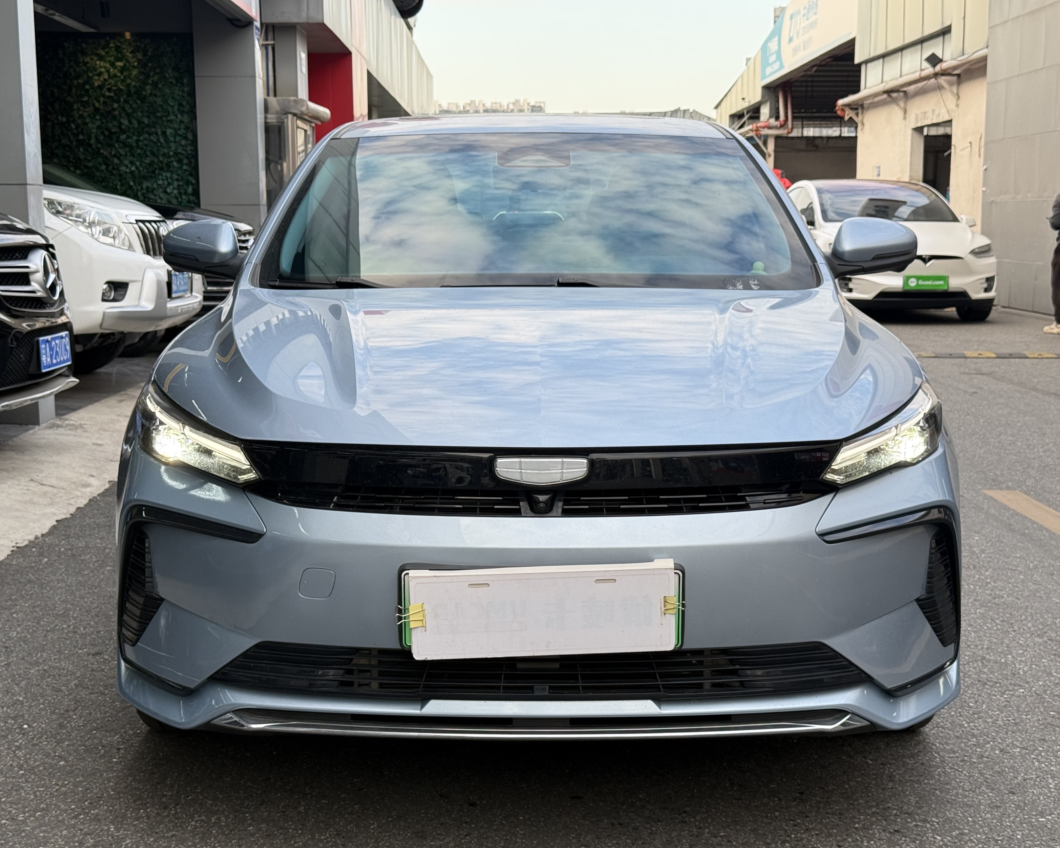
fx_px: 1600
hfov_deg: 36.7
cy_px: 420
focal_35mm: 51
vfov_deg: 29.7
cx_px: 523
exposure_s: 1/219
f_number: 1.78
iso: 50
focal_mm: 6.76
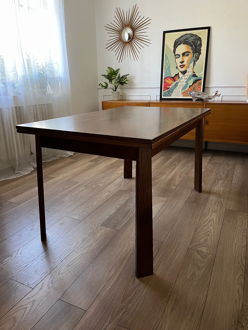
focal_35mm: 26
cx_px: 124
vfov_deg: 67.3
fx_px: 248
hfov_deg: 53.1
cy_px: 165
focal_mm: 5.1
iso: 250
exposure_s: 1/60
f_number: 1.6
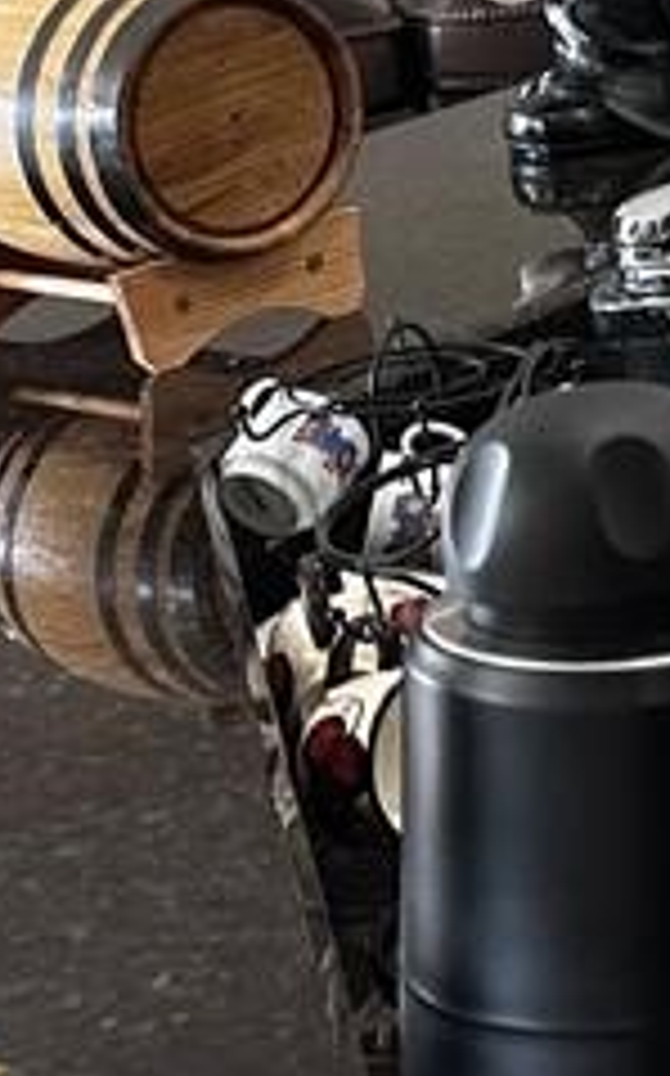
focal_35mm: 109
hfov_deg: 10.1
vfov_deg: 18.8
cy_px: 144
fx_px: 3190
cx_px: 1736
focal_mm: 6.86
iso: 200
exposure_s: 1/60
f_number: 1.78
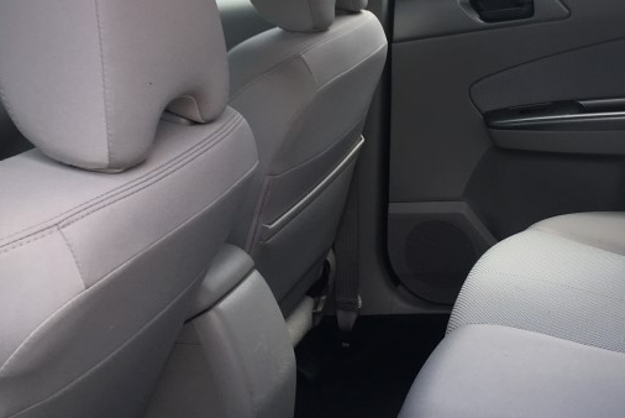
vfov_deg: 22.2
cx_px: 421
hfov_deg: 32.6
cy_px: 132
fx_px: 1060
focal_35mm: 61
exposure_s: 1/222
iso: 25
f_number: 2.2
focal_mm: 4.15
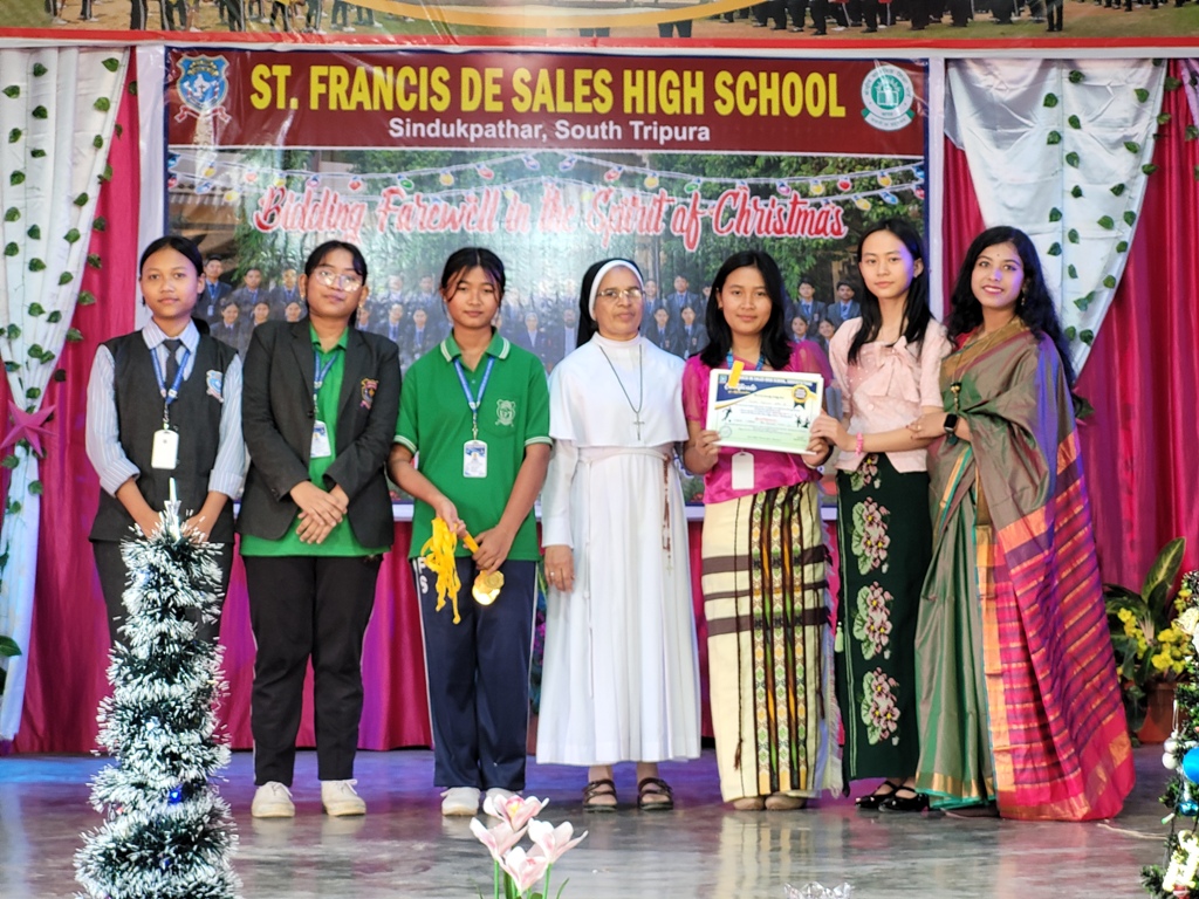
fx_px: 2632
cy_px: 450
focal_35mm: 76
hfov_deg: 25.7
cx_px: 600
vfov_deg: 19.4
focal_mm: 7.12
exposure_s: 1/50
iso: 64
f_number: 2.4
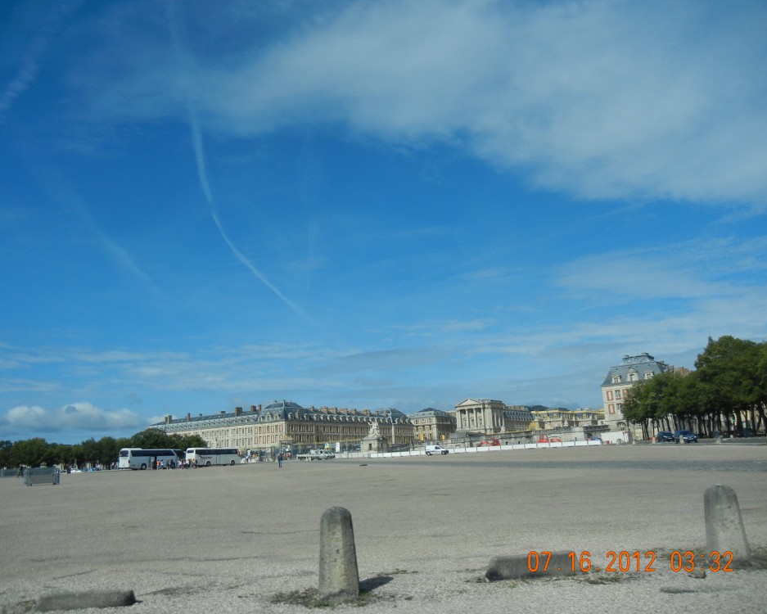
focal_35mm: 32
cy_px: 313
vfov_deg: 45.8
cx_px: 366
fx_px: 727
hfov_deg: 55.6
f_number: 7
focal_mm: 5.4
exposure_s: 1/656
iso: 160
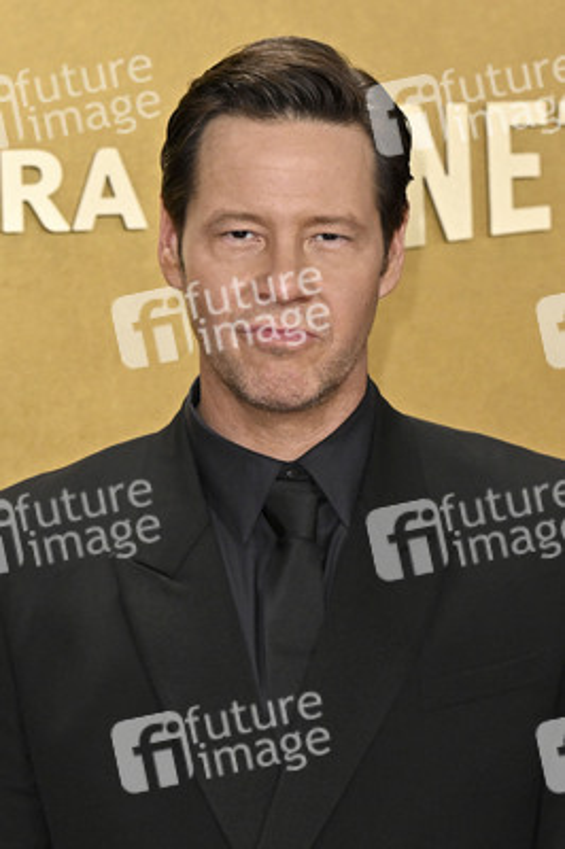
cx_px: 282
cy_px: 424
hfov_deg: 9.9
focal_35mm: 138
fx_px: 3254
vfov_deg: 14.9
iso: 2500
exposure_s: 1/320
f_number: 5.6
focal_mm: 92
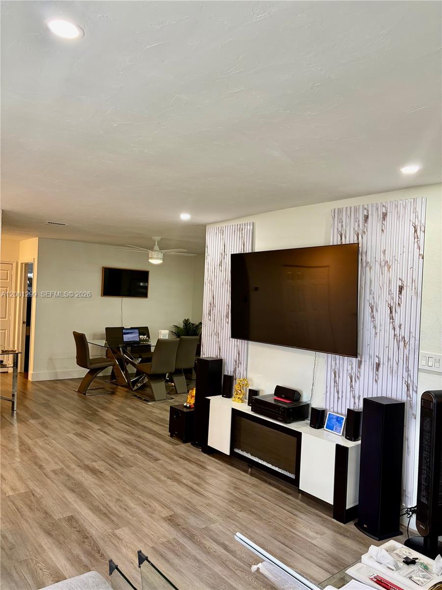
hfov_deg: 53.1
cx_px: 221
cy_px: 295
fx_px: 443
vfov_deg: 67.3
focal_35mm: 26
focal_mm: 5.96
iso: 125
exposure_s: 1/60
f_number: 1.6
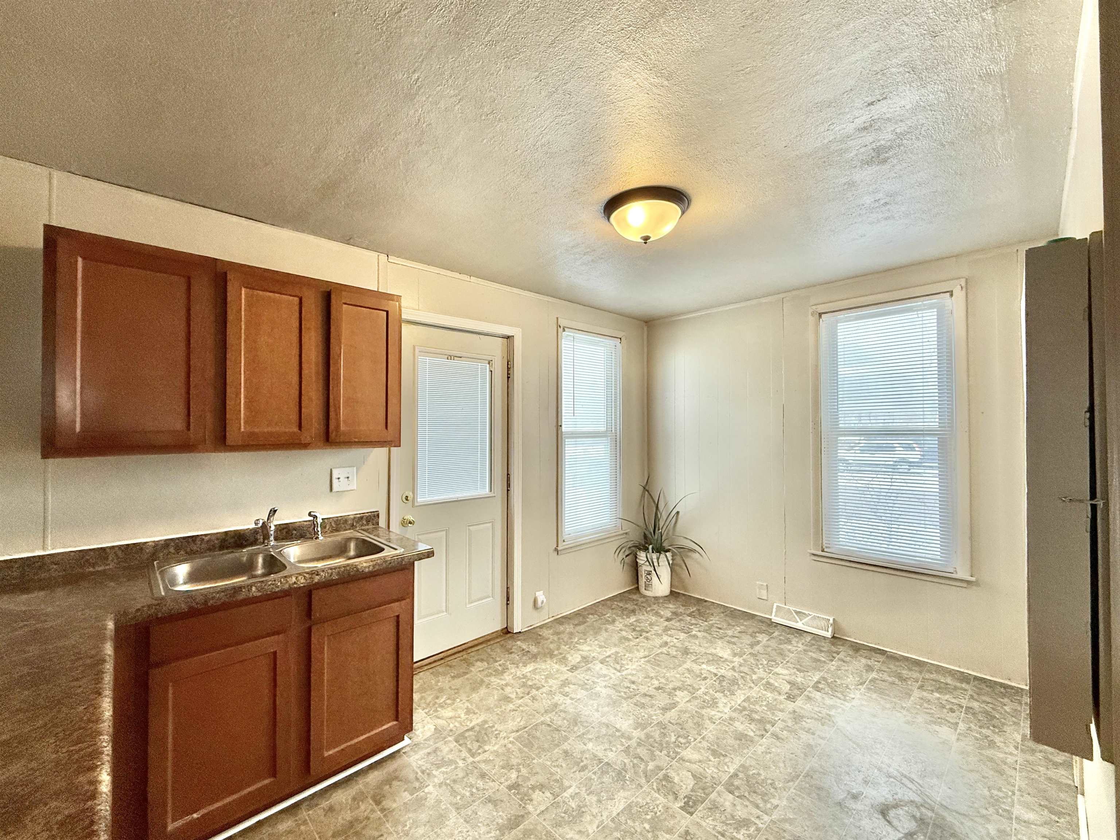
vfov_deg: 85.7
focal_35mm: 14
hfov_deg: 102.1
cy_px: 420
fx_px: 453
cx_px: 560
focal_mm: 2.22
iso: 160
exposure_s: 1/120
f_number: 2.2
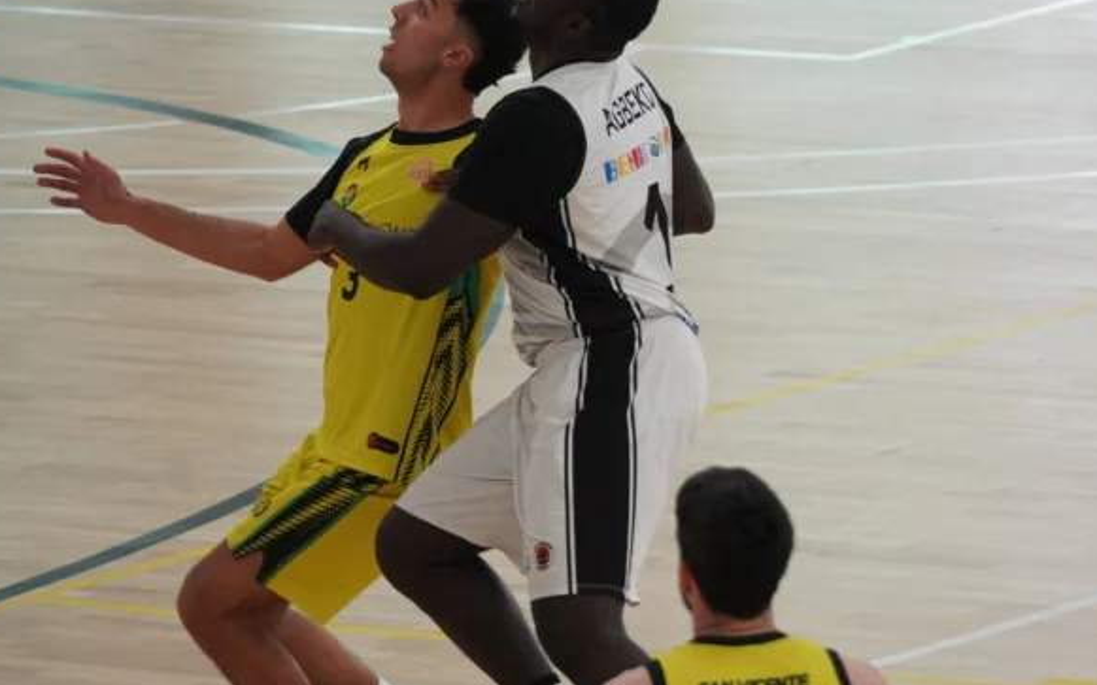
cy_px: 308
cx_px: 640
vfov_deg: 2.3
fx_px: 17159
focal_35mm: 574
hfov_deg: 3.7
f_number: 6.3
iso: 2500
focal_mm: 284
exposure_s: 1/800
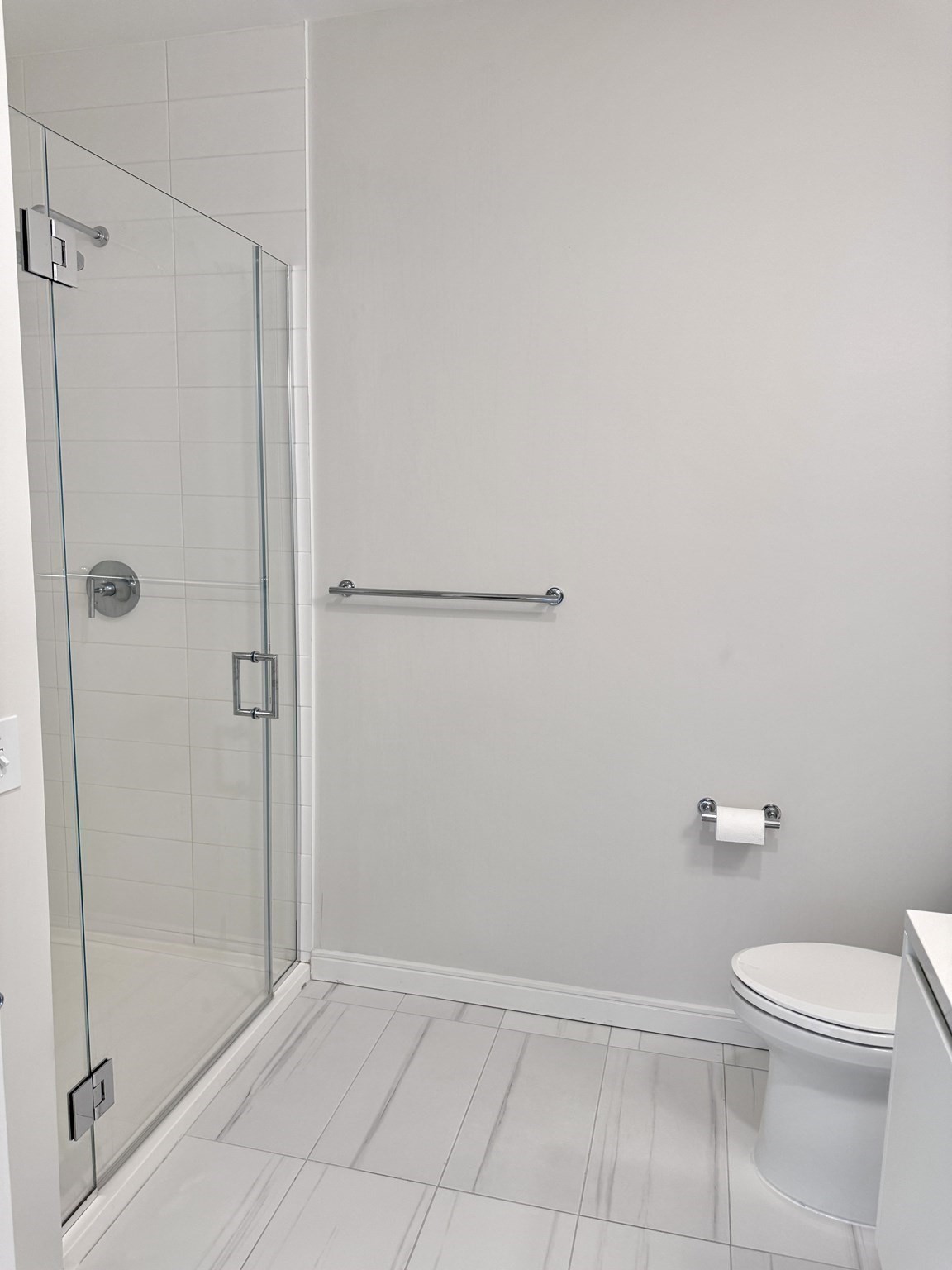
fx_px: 880
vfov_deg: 71.6
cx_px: 476
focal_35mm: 24
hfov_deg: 56.8
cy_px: 635
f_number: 1.78
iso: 160
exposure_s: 1/60
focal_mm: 6.76
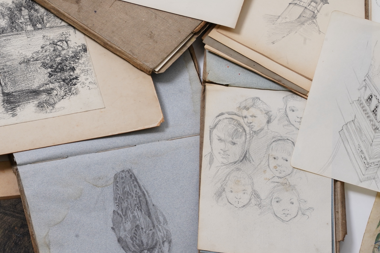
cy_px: 141
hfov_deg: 13.0
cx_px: 99
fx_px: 1657
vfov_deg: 8.7
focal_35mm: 157
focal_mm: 105
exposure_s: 1/125
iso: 800
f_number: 14
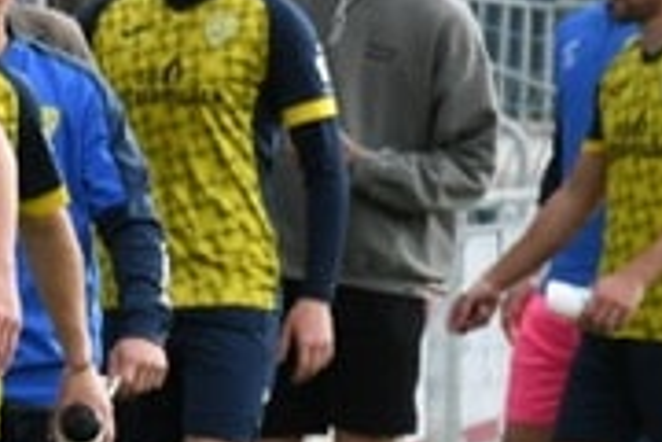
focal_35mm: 426
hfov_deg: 4.6
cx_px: -1445
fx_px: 7833
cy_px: 385
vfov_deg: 3.2
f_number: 6.3
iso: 2000
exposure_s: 1/1600
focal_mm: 60
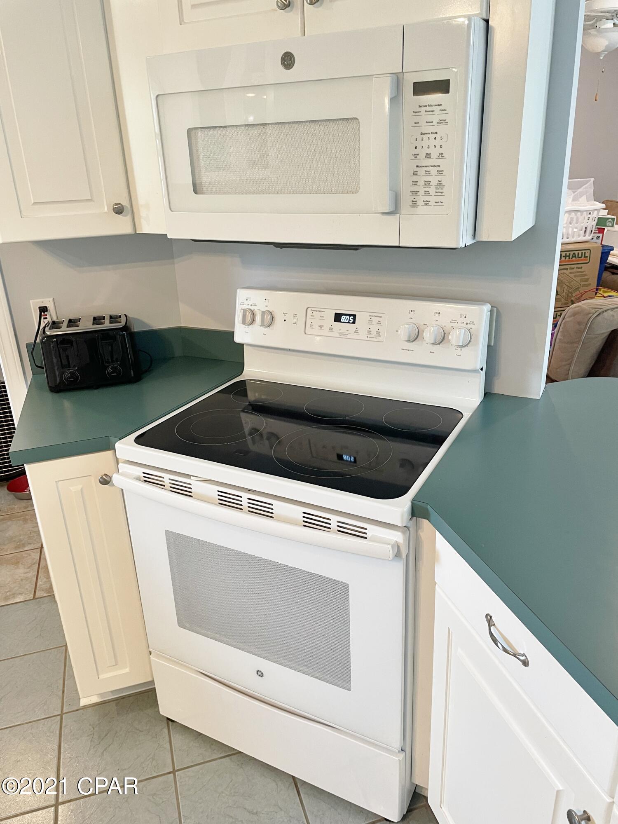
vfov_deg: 67.3
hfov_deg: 53.1
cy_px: 412
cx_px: 309
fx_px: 619
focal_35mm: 26
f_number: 1.6
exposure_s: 1/60
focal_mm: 4.2
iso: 200
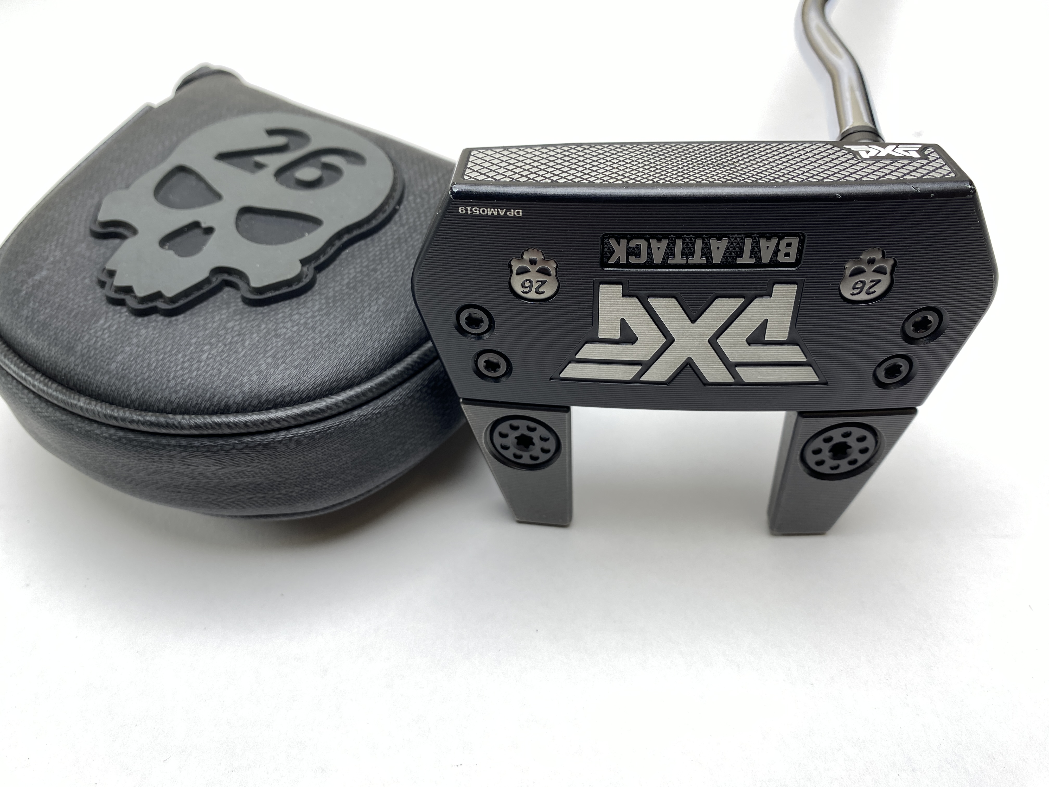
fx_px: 788
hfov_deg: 67.3
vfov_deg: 53.1
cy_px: 394
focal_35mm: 26
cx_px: 524
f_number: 1.8
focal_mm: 4.25
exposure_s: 1/129
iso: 32
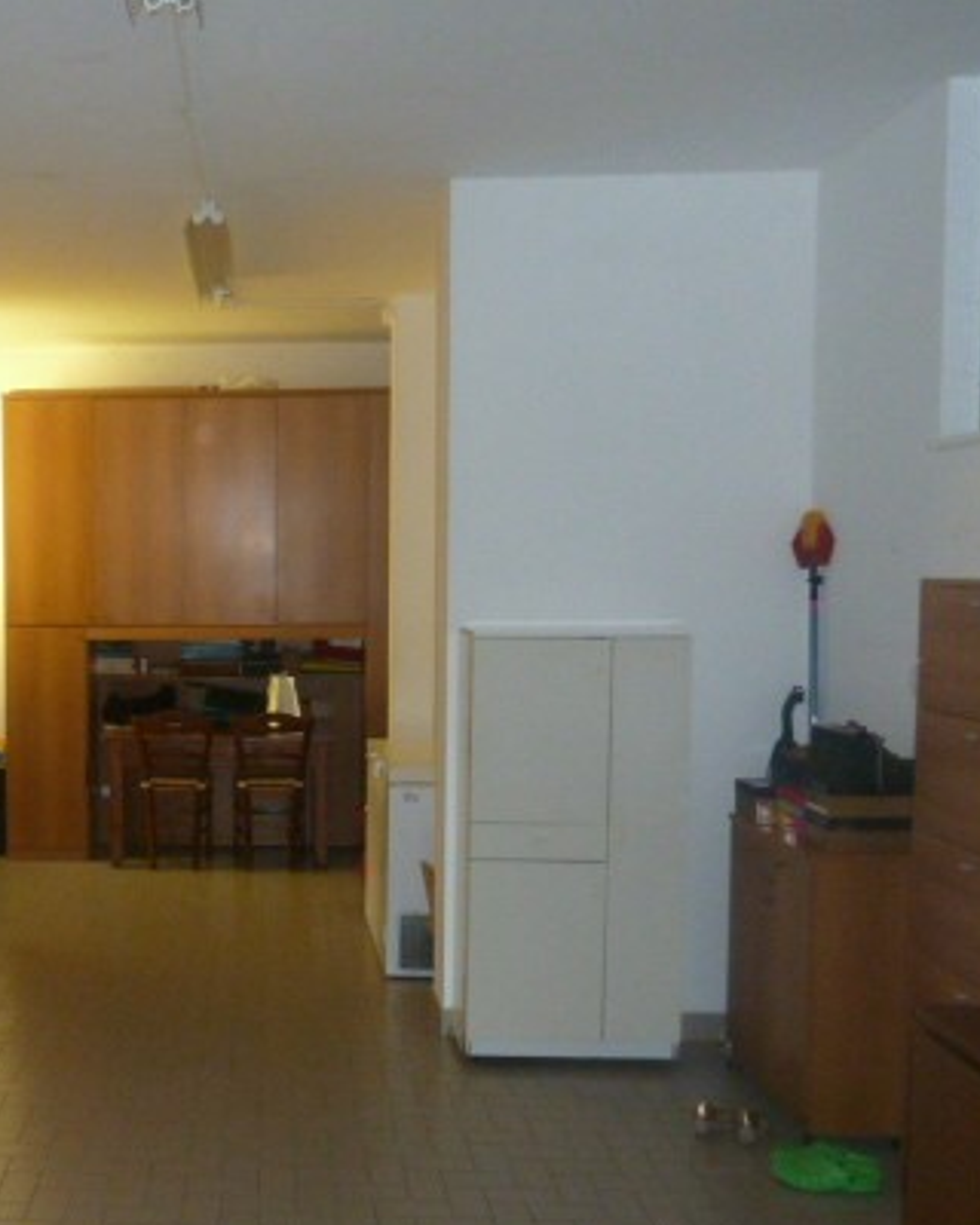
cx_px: 132
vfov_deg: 46.8
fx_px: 1414
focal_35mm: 39
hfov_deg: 36.3
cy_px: 680
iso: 400
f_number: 3.3
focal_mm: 4.1
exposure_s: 1/60
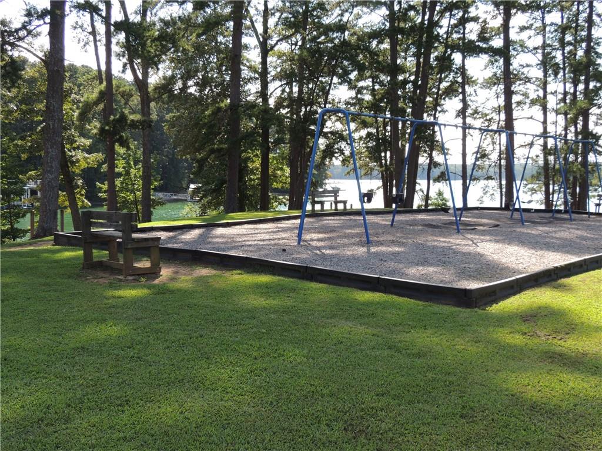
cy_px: 226
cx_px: 301
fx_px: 609
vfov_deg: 40.7
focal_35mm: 35
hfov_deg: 52.6
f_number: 3.3
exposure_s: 1/320
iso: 100
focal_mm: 6.2
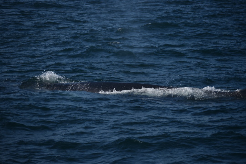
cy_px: 82
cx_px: 123
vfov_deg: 7.0
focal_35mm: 195
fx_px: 1332
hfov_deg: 10.5
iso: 200
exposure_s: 1/4000
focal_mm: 130
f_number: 5
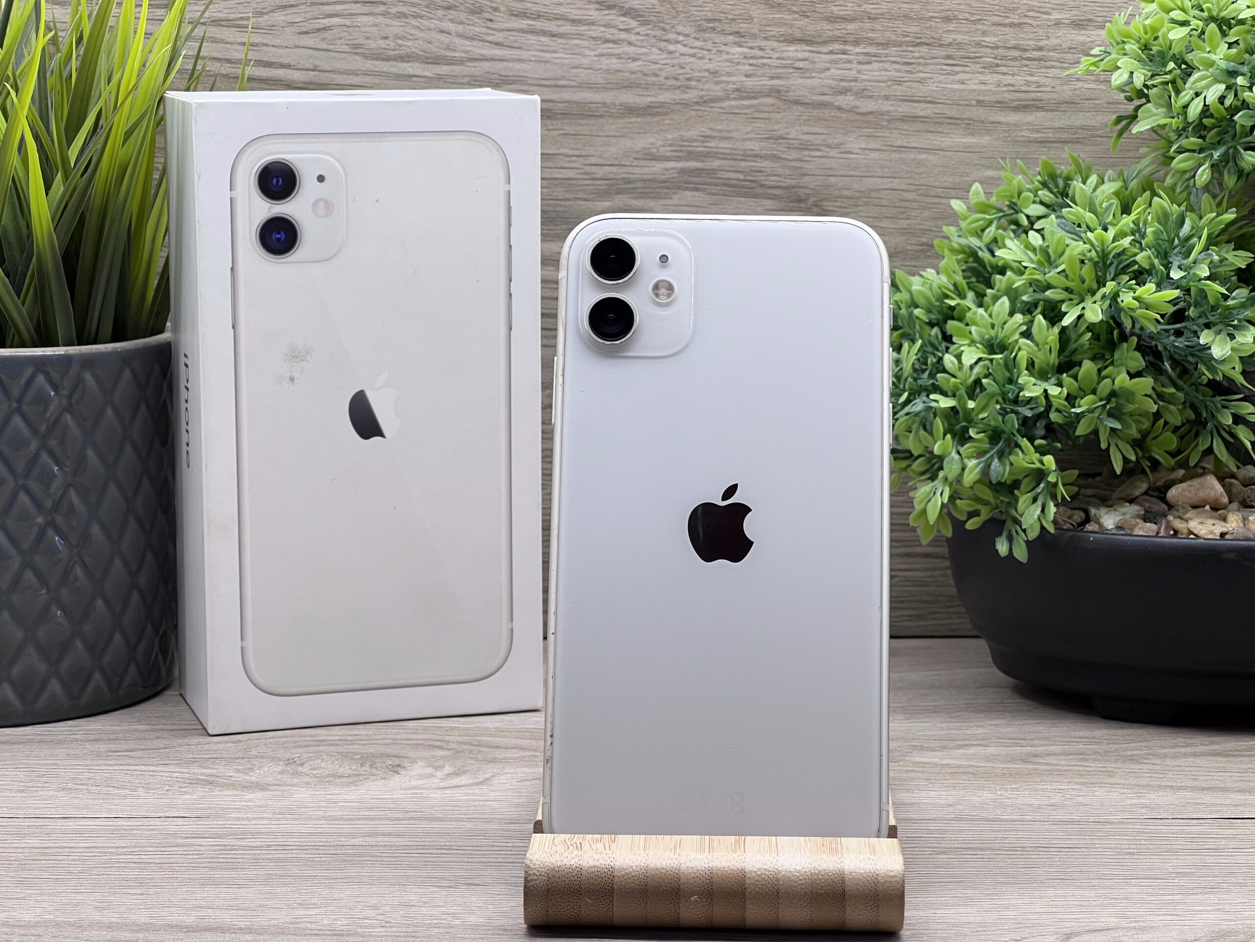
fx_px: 2792
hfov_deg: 25.3
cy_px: 471
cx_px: 628
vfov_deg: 19.1
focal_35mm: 77
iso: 50
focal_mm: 9
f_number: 2.8
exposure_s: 1/100
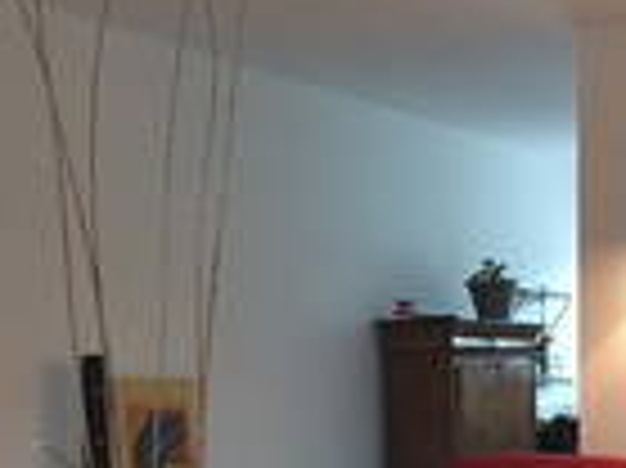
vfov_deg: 19.3
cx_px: 662
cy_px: 405
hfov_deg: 24.5
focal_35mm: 75
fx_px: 1355
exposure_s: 1/20
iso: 250
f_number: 2.2
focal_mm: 4.15
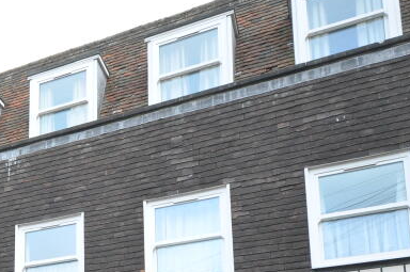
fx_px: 637
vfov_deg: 21.8
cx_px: -81
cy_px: 349
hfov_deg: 30.4
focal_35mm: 56
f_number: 8
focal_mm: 14
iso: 1600
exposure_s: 1/250
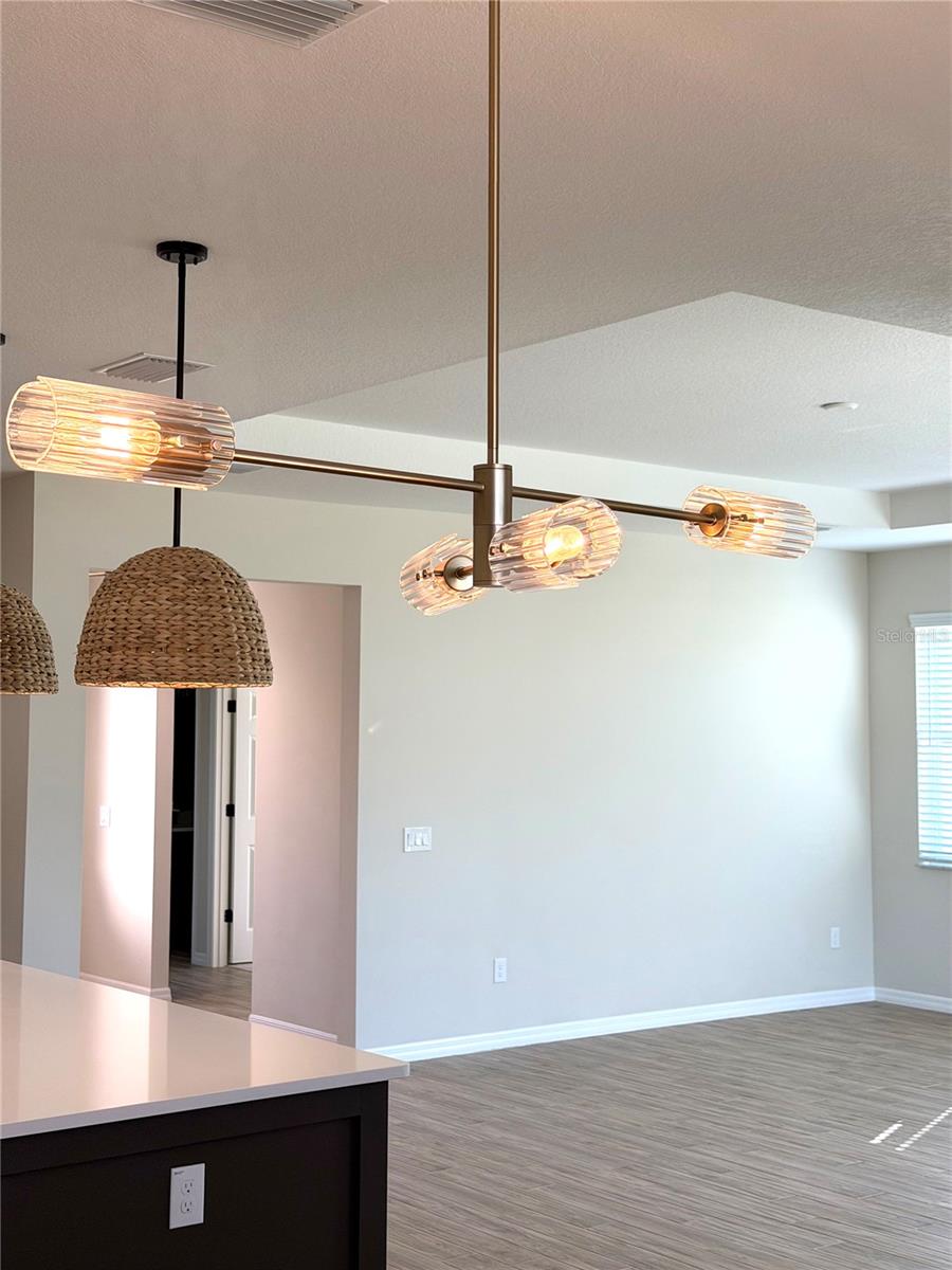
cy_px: 635
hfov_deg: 30.3
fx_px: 1760
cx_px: 476
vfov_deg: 39.7
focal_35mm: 48
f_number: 1.78
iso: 64
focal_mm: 6.76
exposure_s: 1/179
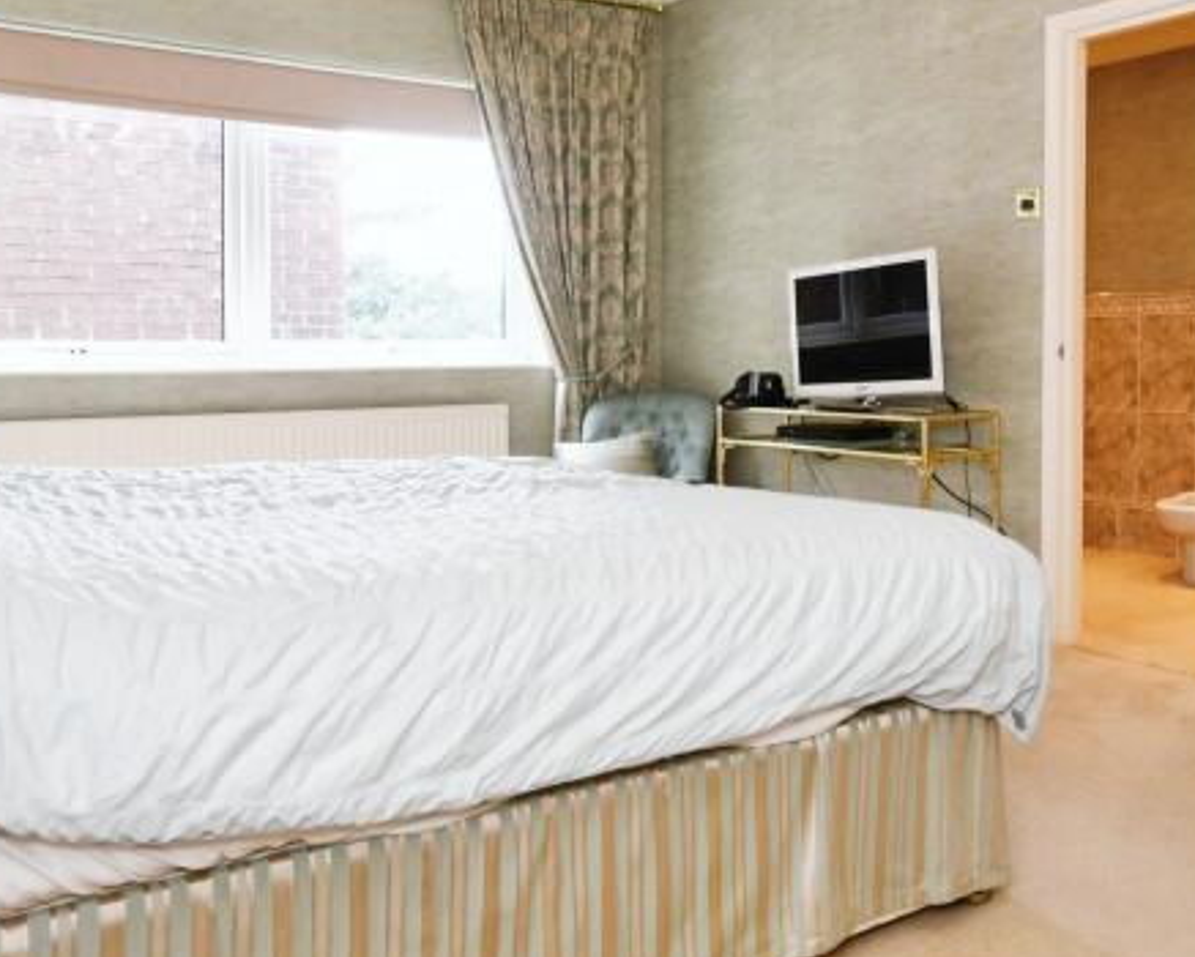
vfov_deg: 44.5
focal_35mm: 33
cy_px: 442
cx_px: 793
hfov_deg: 53.2
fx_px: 1168
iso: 400
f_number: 8
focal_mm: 10
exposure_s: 1/40
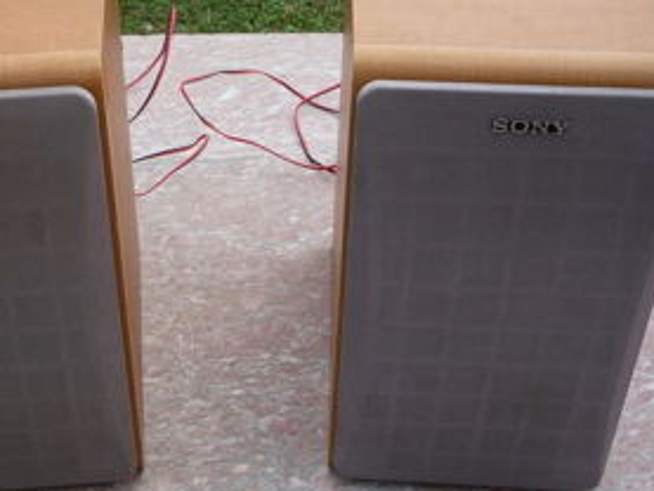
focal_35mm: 52
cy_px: 269
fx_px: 983
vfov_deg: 28.0
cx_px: 227
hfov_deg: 36.5
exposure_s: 1/50
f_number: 3.3
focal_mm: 5.2
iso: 100
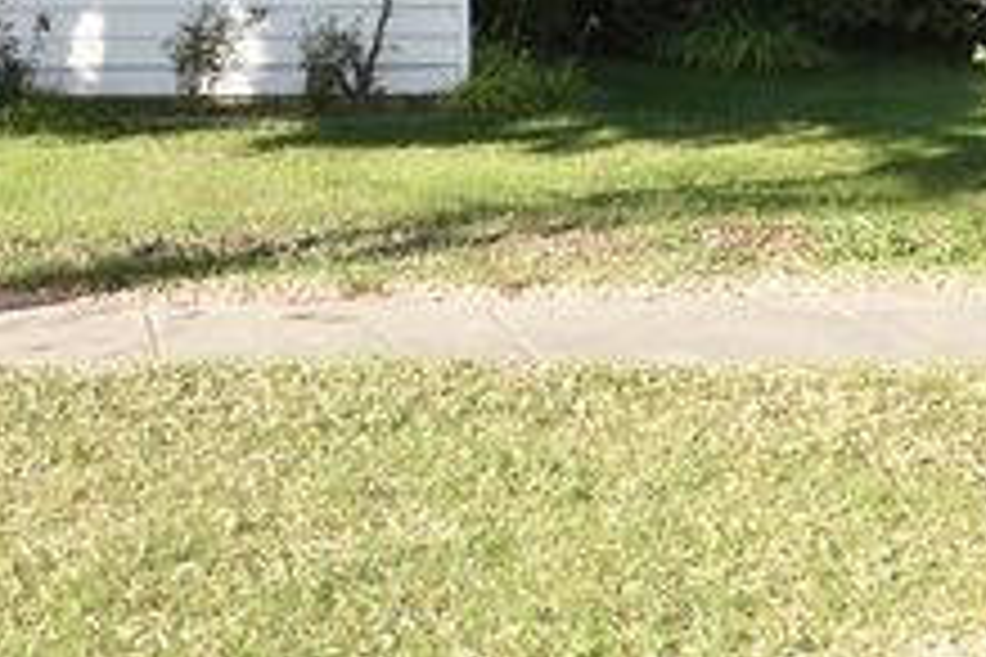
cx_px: 5
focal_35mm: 73
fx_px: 1999
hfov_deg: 26.3
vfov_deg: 17.9
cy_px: -83
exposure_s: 1/160
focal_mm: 32
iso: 100
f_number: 6.3
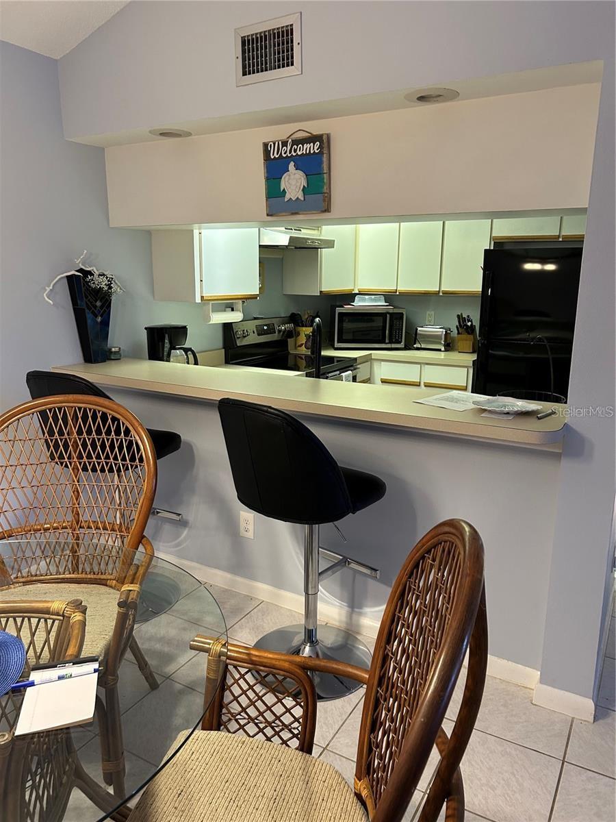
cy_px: 411
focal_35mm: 26
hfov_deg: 53.1
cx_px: 308
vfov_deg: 67.3
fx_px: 617
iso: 200
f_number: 1.5
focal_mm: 5.7
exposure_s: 1/60
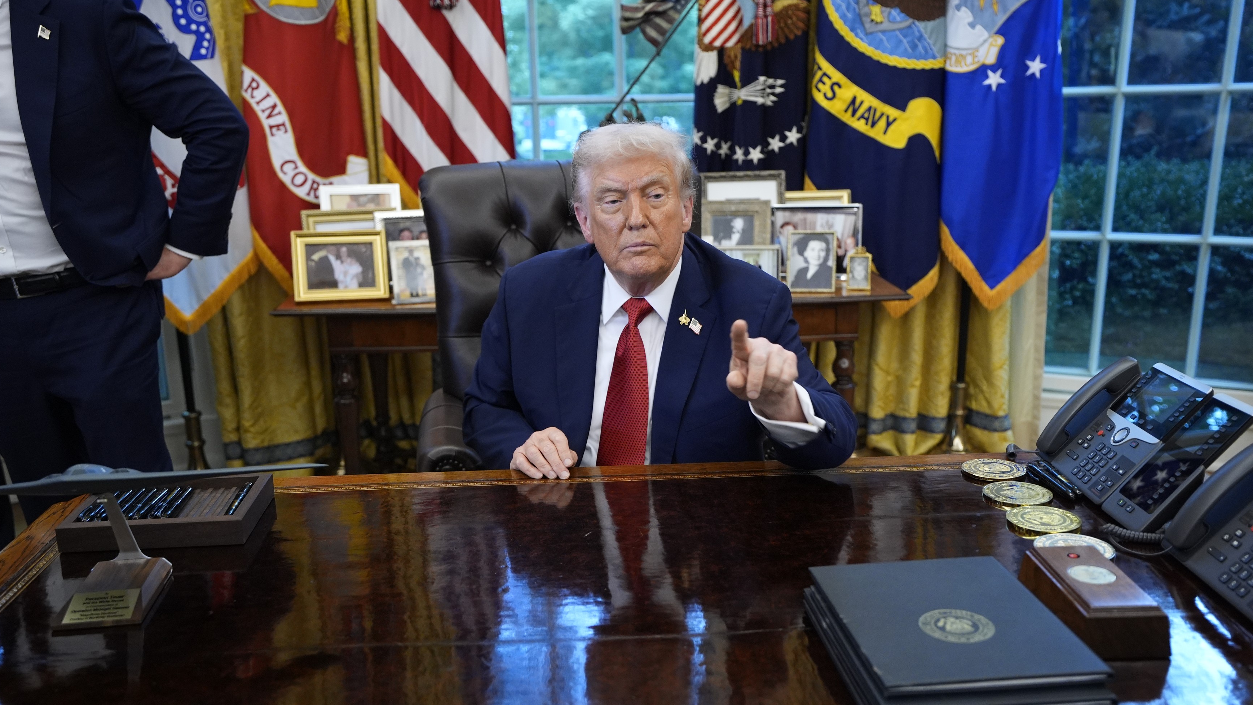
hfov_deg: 54.0
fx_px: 1229
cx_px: 627
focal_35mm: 37
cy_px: 386
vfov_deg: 32.0
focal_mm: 35
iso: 2500
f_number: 2.8
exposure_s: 1/250
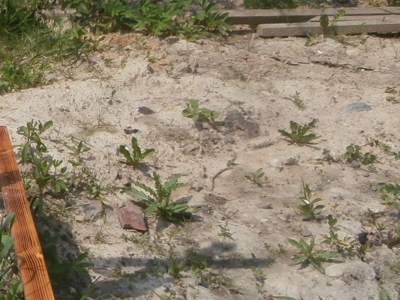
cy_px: 135
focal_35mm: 81
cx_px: -67
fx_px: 936
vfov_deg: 18.2
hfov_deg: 22.4
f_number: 3
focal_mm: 4.2
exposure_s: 1/1600
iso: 100
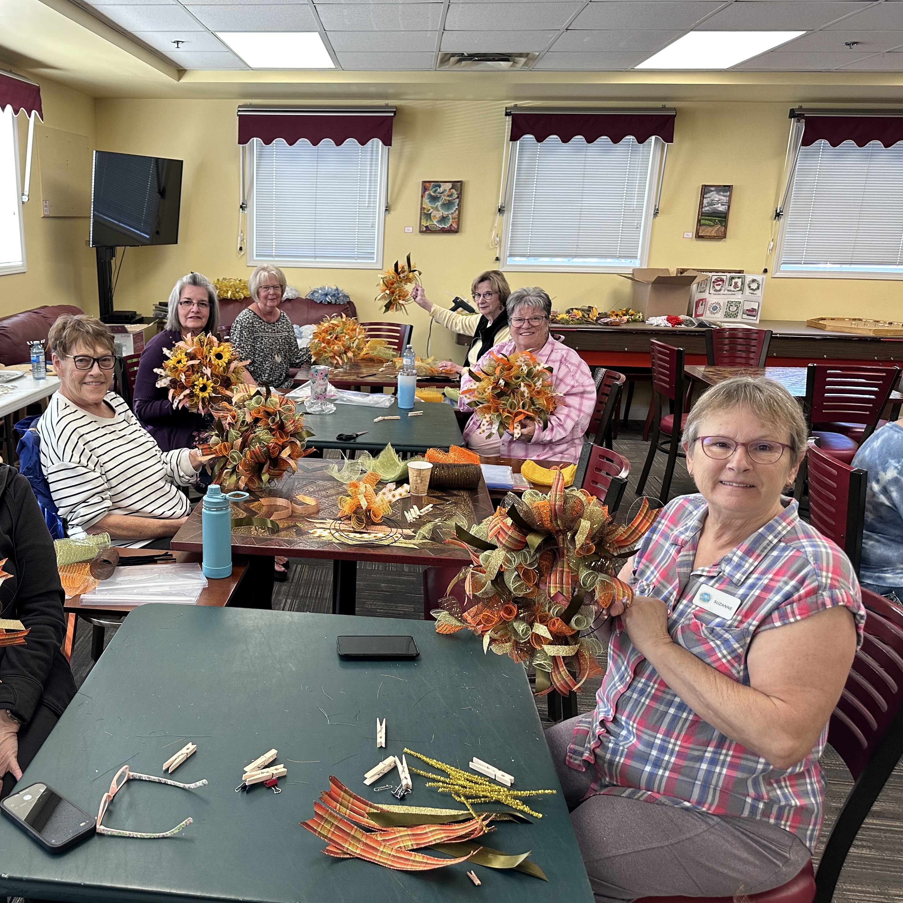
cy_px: 450
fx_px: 856
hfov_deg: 54.4
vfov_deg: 55.6
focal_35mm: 29
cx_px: 294
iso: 160
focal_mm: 6.86
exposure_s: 1/120
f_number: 1.78
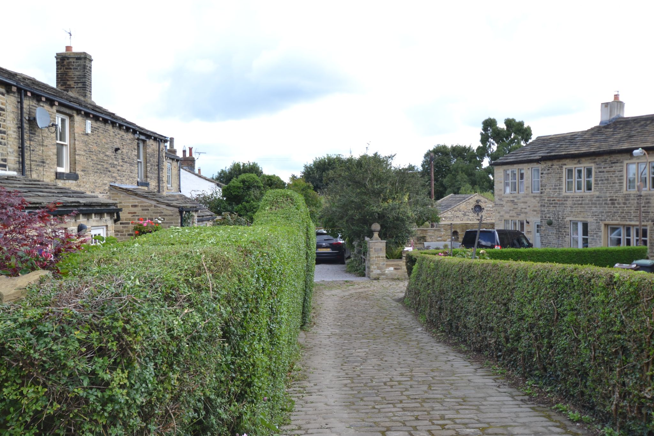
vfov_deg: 36.9
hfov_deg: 53.1
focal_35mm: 36
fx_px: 654
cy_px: 218
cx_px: 327
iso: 110
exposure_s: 1/125
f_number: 5.6
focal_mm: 24
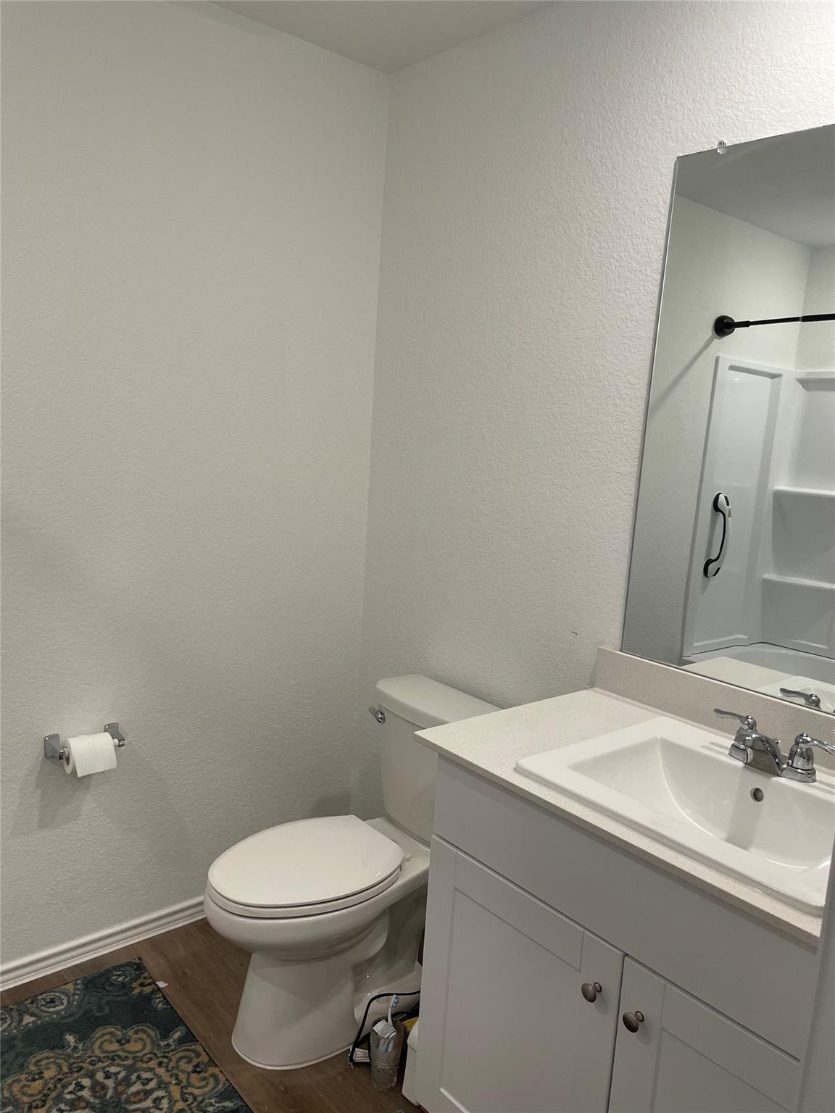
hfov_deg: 53.1
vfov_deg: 67.3
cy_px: 556
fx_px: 836
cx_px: 418
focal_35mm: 26
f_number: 1.6
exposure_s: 1/120
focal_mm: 4.2
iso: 80
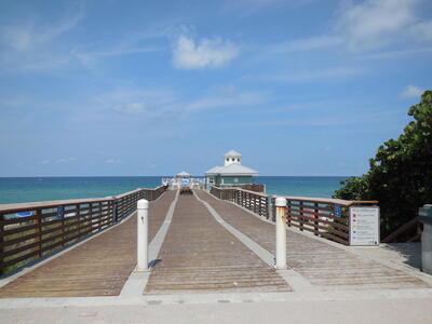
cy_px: 162
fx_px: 312
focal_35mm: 25
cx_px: 216
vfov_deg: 54.9
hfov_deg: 69.4
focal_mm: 4.5
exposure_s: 1/800
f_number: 6.2
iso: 125
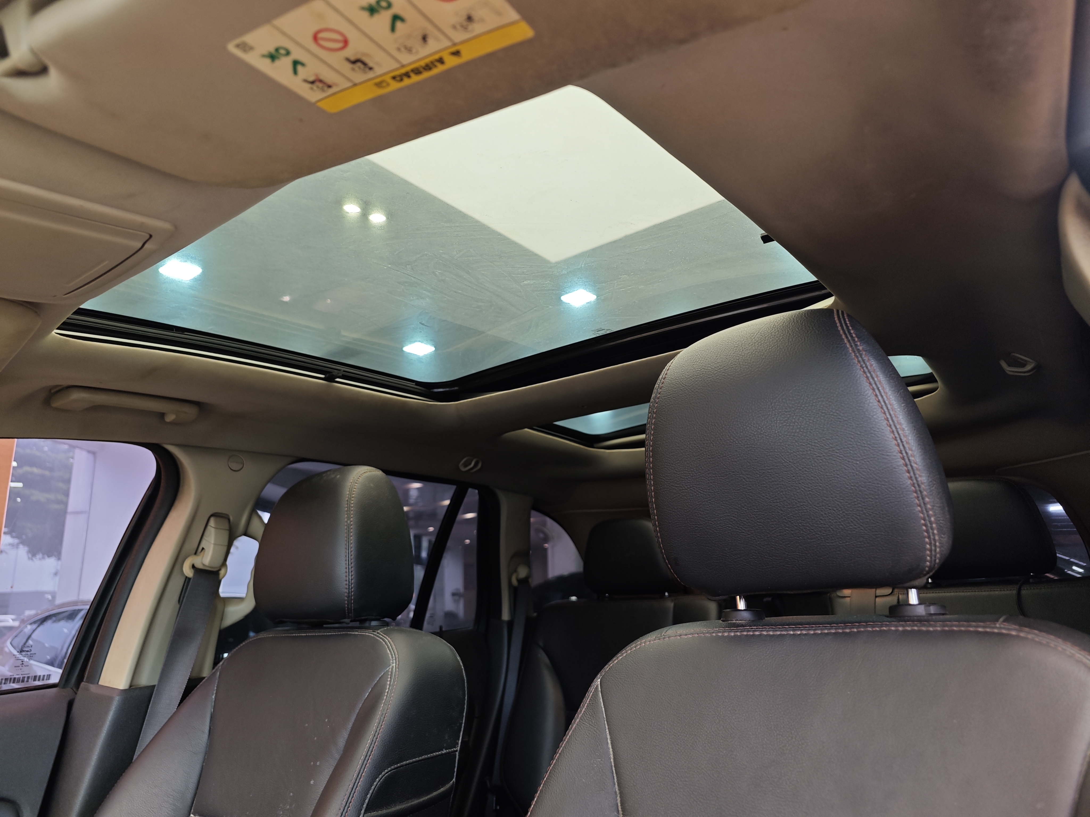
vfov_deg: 58.9
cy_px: 408
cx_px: 545
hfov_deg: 73.9
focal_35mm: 23
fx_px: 724
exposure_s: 1/25
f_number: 1.9
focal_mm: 8.7
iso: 640
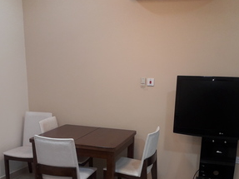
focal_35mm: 43
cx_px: 119
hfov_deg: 43.9
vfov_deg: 32.8
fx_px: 297
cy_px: 139
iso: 80
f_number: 1.9
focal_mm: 3.6
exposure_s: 1/50
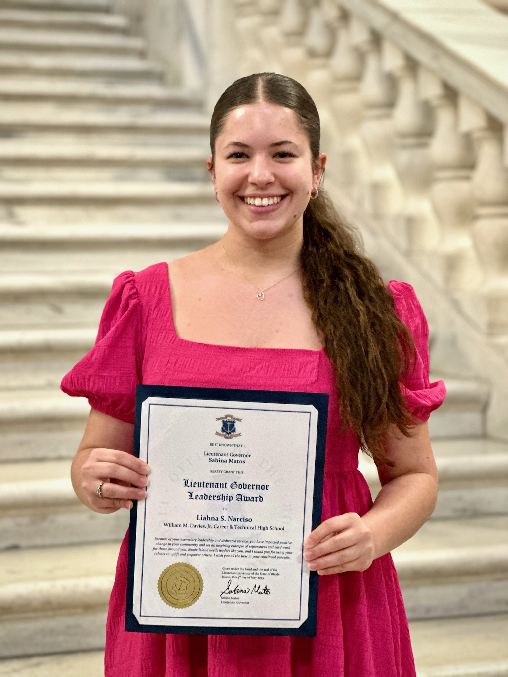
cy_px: 338
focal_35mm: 77
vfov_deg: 25.3
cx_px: 254
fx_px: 1507
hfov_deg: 19.1
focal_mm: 9
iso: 640
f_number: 2.8
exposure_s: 1/15
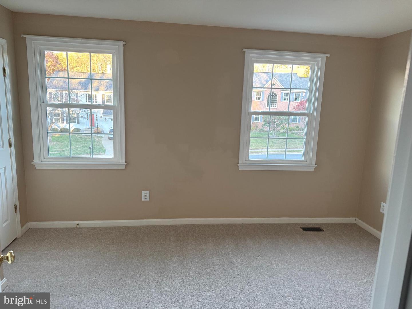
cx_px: 206
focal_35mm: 24
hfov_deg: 71.6
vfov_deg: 56.8
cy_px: 154
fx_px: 286
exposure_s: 1/60
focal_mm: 6.76
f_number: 1.78
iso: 250
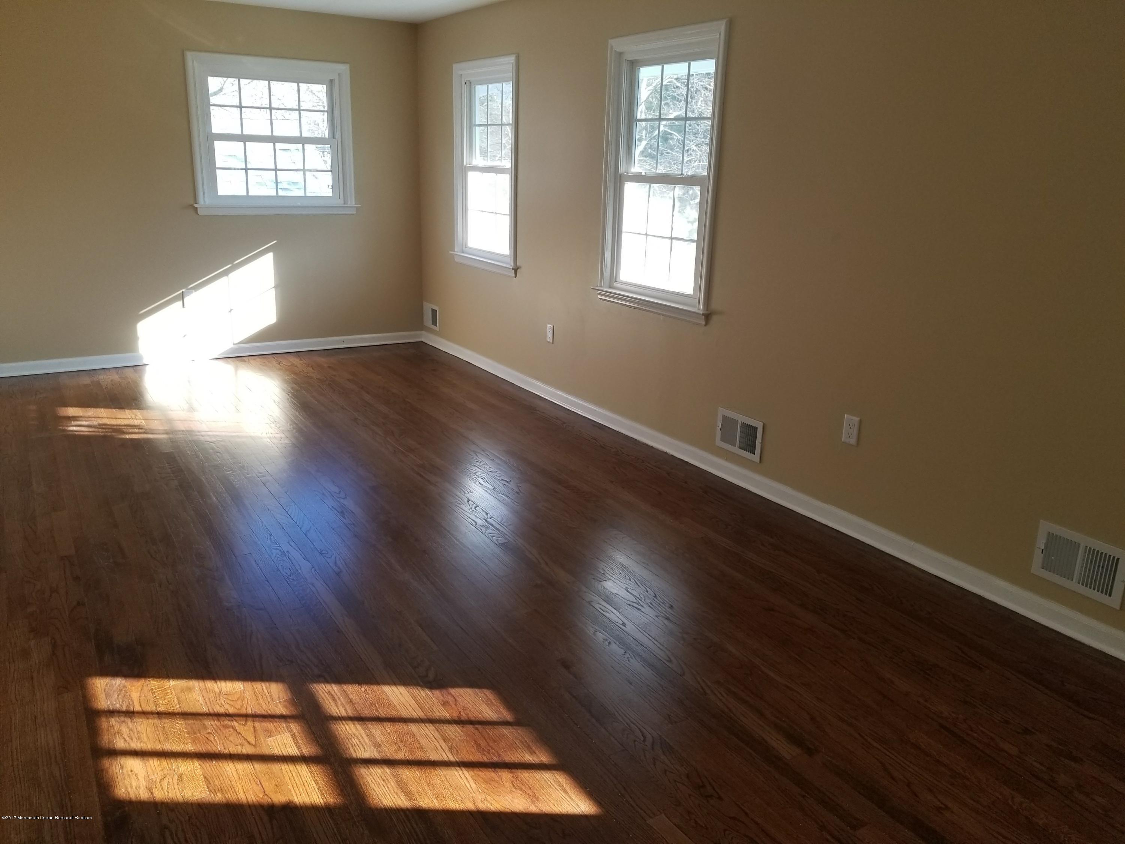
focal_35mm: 26
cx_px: 562
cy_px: 422
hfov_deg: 67.3
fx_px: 845
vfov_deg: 53.1
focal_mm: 4.25
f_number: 1.7
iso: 80
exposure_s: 1/120
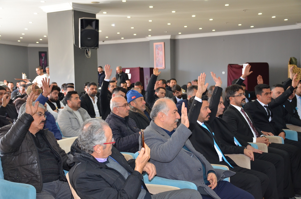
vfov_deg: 26.4
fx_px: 425
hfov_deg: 39.0
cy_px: 100
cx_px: 150
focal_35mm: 51
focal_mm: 34
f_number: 4.2
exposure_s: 1/60
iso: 800
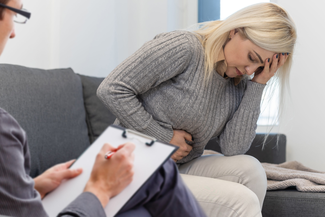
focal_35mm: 50
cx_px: 162
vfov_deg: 27.0
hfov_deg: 39.6
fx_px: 451
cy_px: 108
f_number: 2.8
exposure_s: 1/100
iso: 200
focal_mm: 50
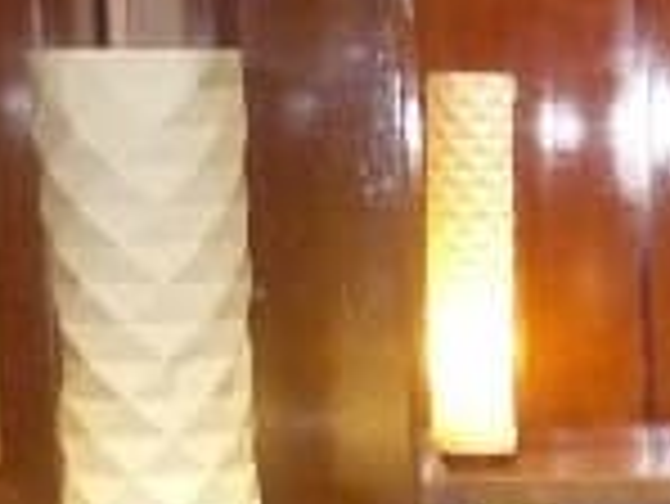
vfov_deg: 8.3
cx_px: 1637
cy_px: 662
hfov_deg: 9.8
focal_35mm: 177
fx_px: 3429
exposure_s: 1/30
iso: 500
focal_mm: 5.5
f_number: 2.8
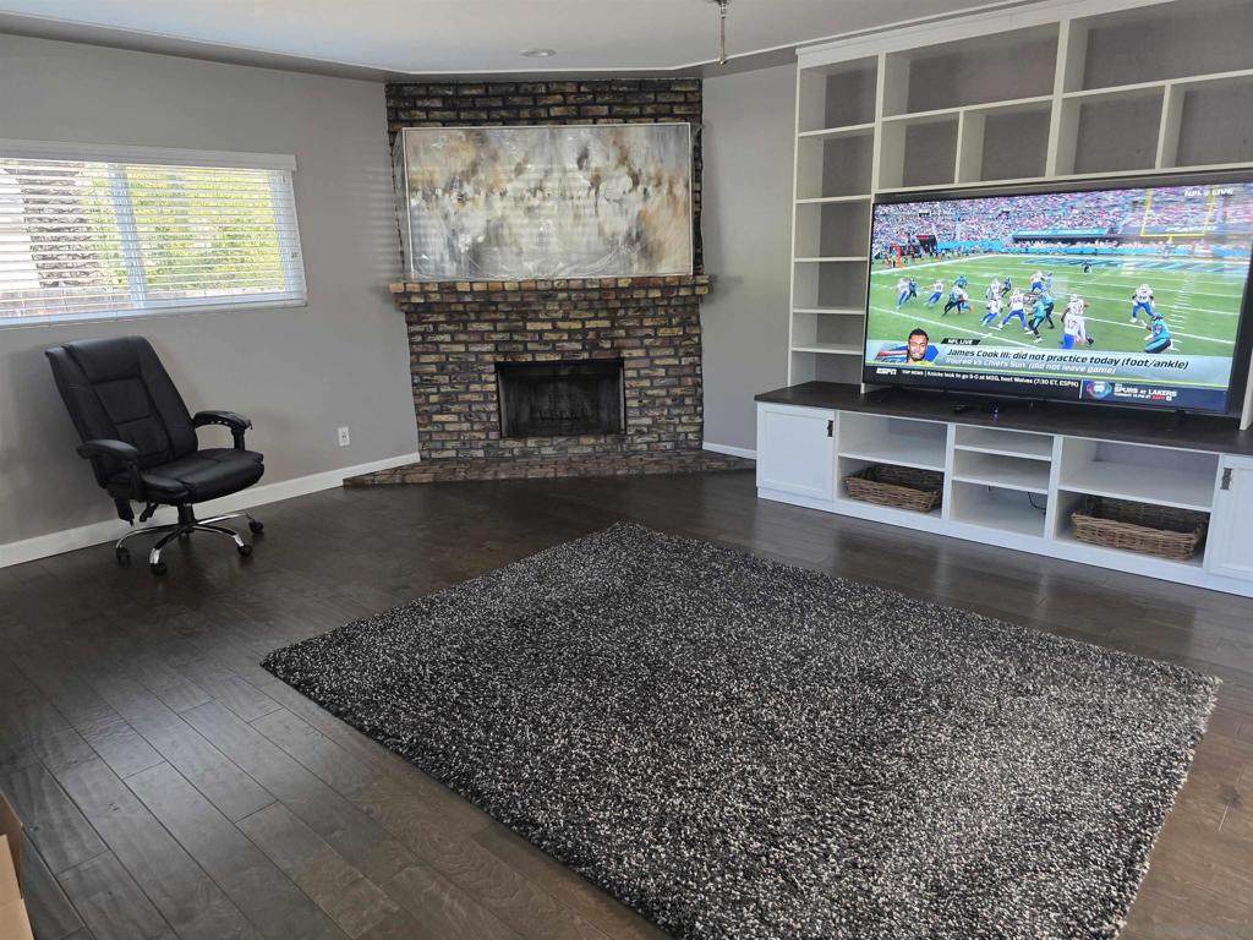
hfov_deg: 73.9
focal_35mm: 23
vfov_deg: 58.9
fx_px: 833
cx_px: 626
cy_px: 470
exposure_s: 1/52
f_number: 1.7
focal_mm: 6.3
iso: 250
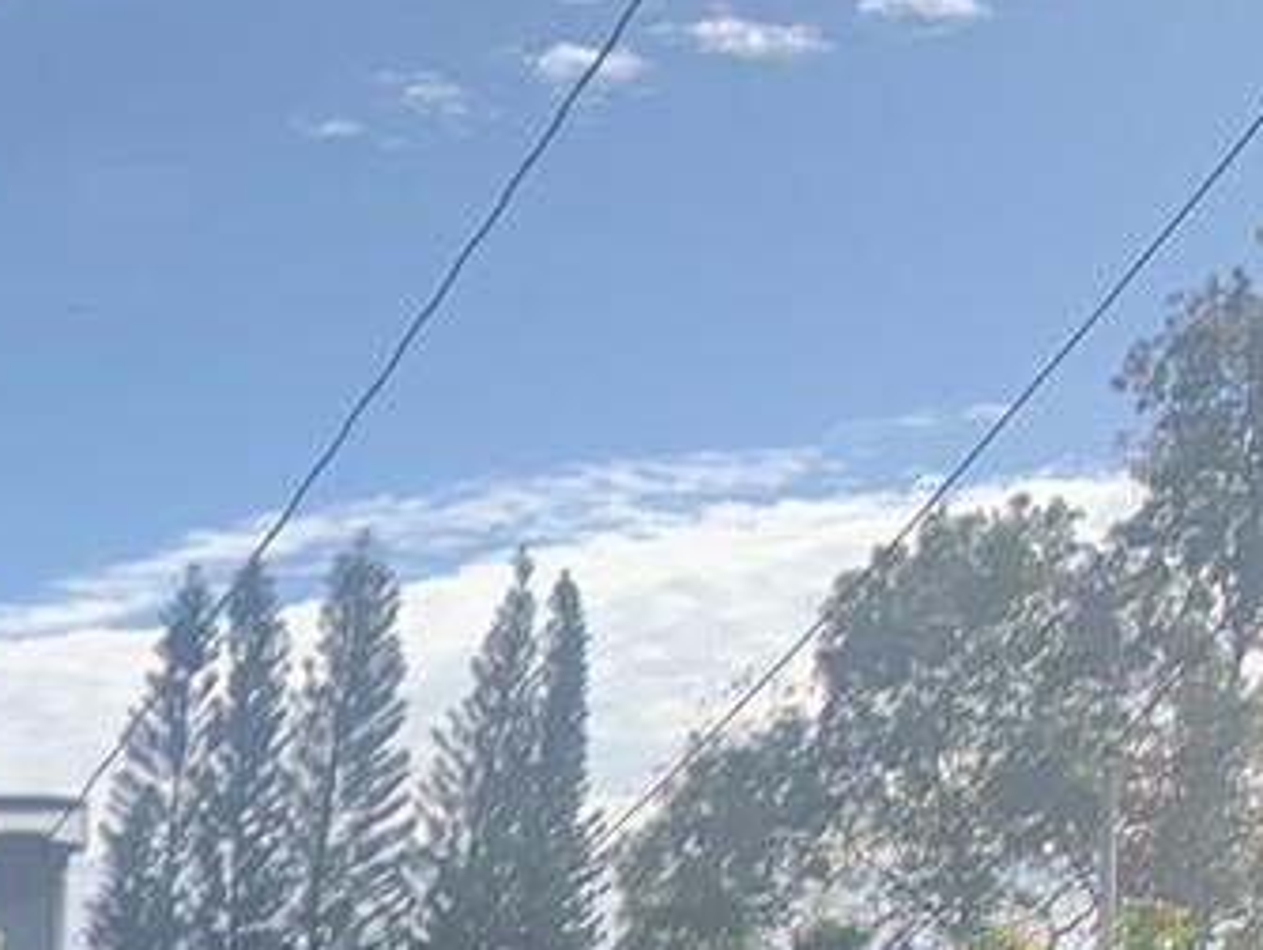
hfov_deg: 13.9
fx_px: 4529
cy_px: 1561
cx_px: -1078
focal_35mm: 124
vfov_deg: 11.3
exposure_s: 1/1585
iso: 25
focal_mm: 4.25
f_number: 1.8
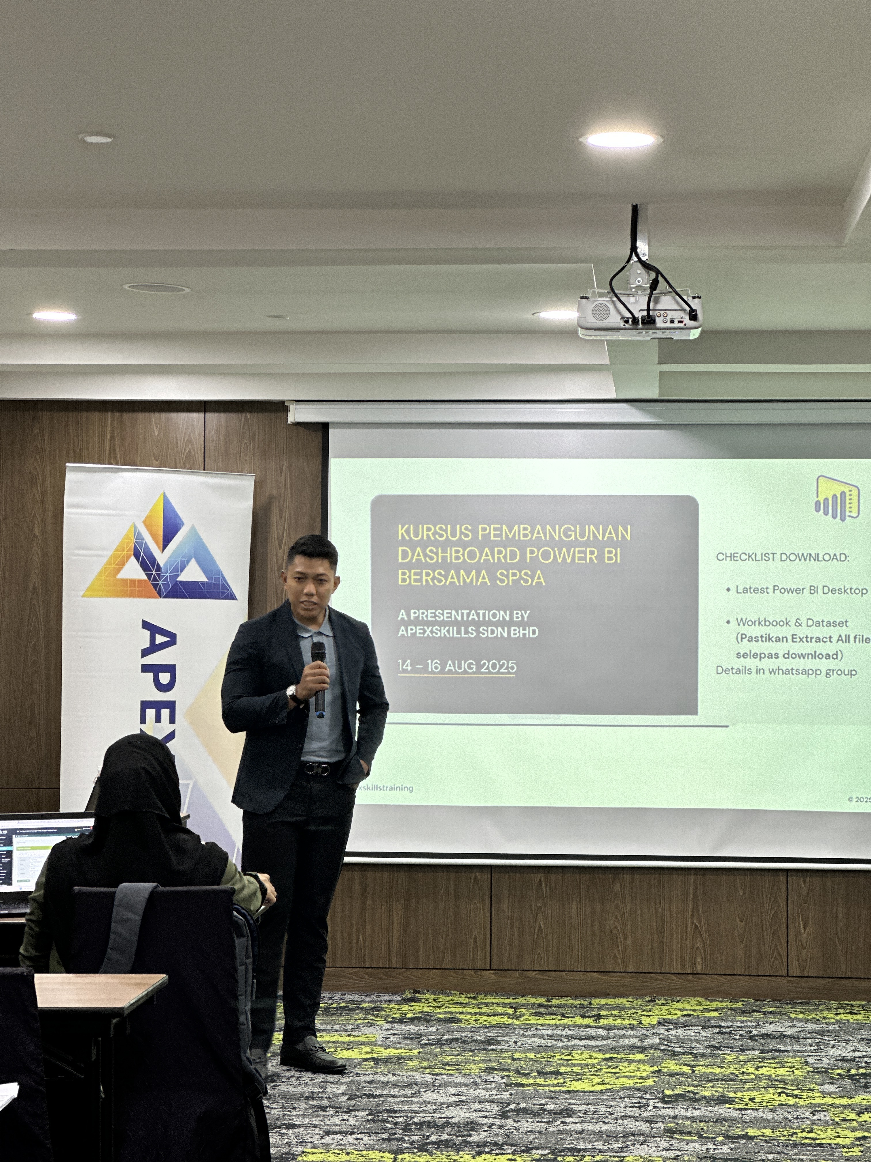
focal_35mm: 77
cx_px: 436
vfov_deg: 25.3
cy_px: 581
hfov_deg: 19.1
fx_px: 2583
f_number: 2.8
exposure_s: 1/33
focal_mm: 9
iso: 125
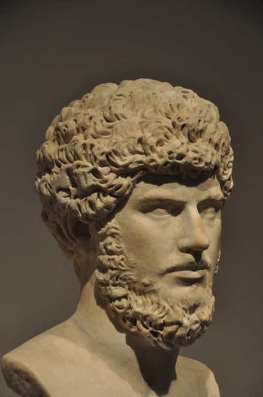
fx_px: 1237
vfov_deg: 18.2
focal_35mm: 112
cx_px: 132
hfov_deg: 12.1
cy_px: 198
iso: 500
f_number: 5
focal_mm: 75
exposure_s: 1/80
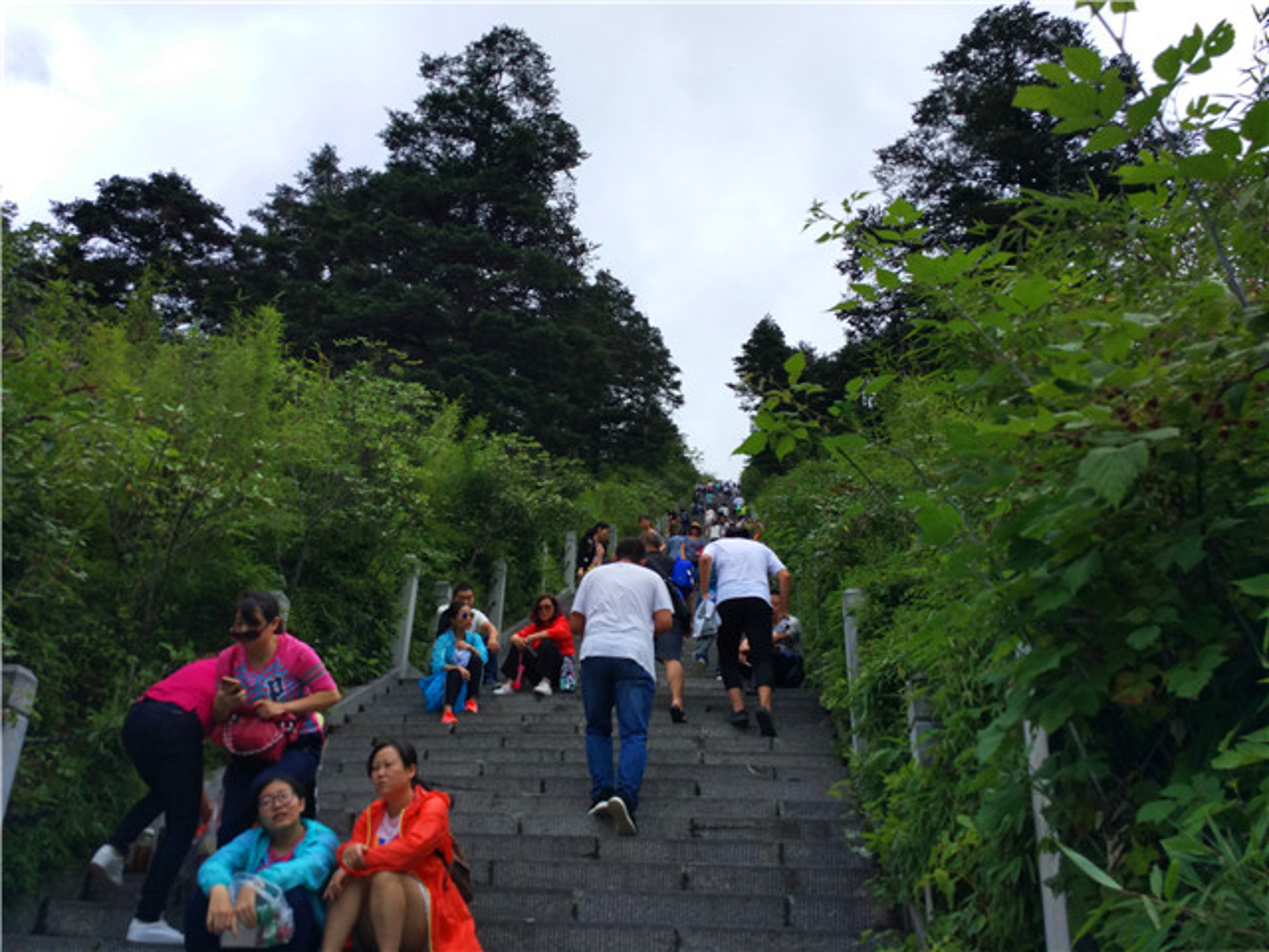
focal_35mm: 30
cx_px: 634
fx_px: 1100
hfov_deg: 60.0
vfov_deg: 46.8
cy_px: 476
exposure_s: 1/1202
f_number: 2
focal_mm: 4.12
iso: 100
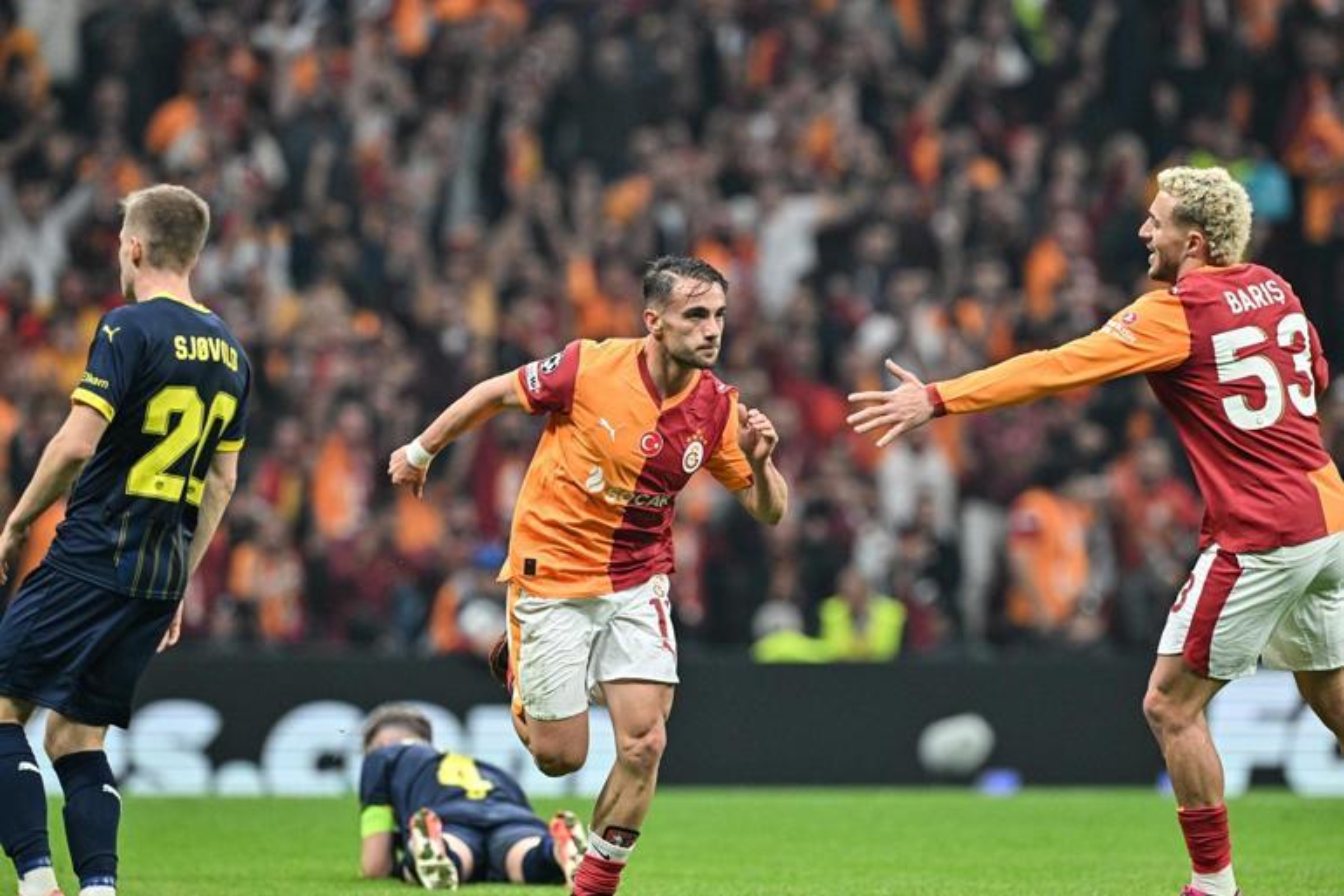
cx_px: 672
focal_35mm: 400
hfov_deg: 5.2
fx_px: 14929
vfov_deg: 3.4
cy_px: 448
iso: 3200
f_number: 4
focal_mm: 400
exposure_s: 1/1600
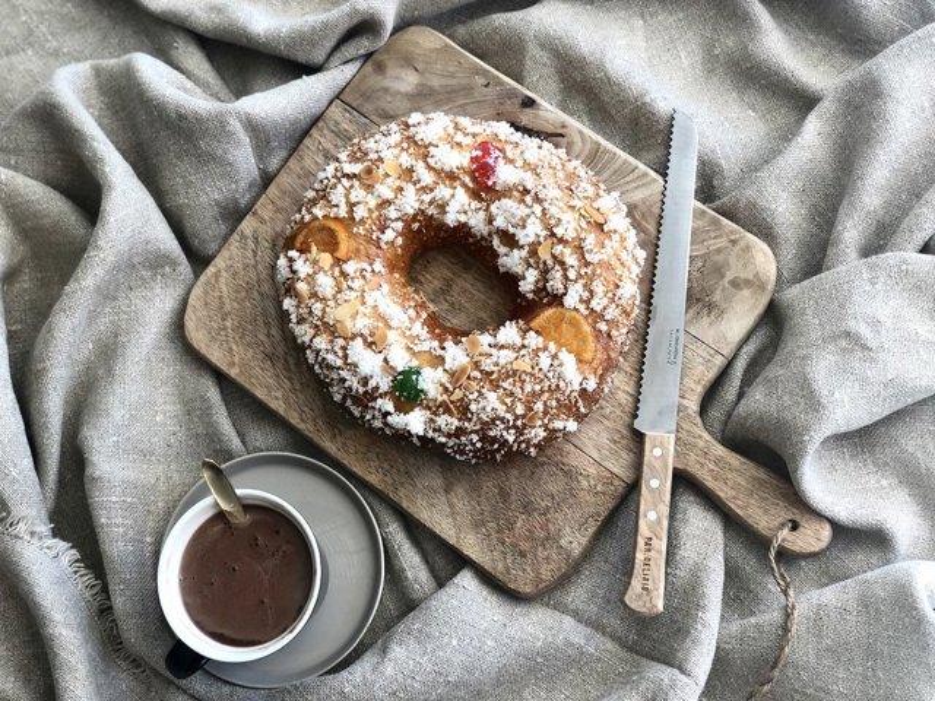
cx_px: 468
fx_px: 1405
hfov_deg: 36.8
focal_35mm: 52
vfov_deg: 28.0
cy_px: 350
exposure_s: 1/60
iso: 20
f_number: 2.4
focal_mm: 6
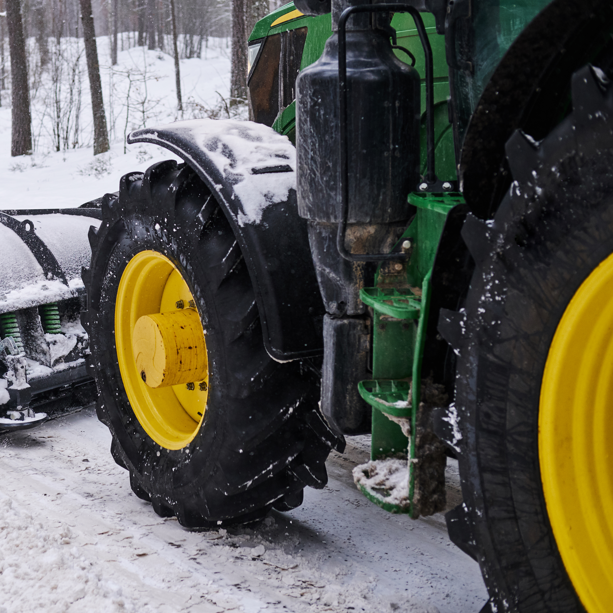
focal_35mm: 68
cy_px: 306
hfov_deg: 25.1
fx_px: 1362
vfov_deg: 25.4
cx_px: 158
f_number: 2.8
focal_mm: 35
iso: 400
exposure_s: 1/1000
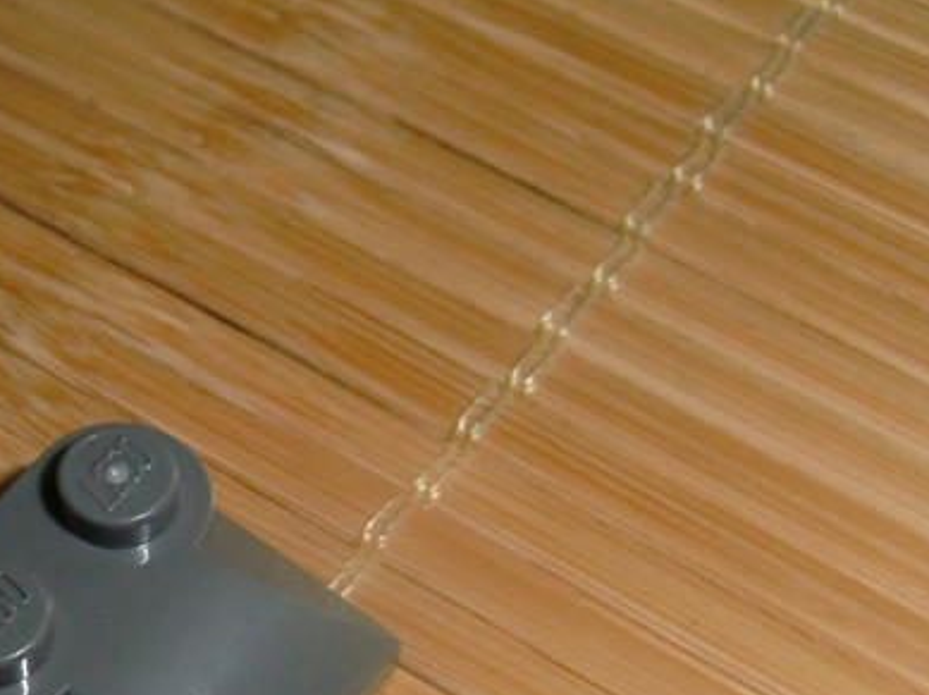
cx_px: 93
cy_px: 693
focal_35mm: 70
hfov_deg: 26.8
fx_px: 1877
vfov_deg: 20.3
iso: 400
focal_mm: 6.1
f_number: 8.4
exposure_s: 1/30
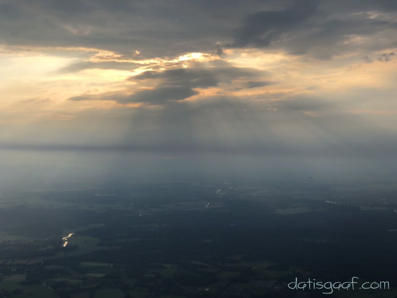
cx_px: 198
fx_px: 654
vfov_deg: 25.7
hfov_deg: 33.8
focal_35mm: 57
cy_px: 149
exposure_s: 1/787
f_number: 2.8
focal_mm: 6.6
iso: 20
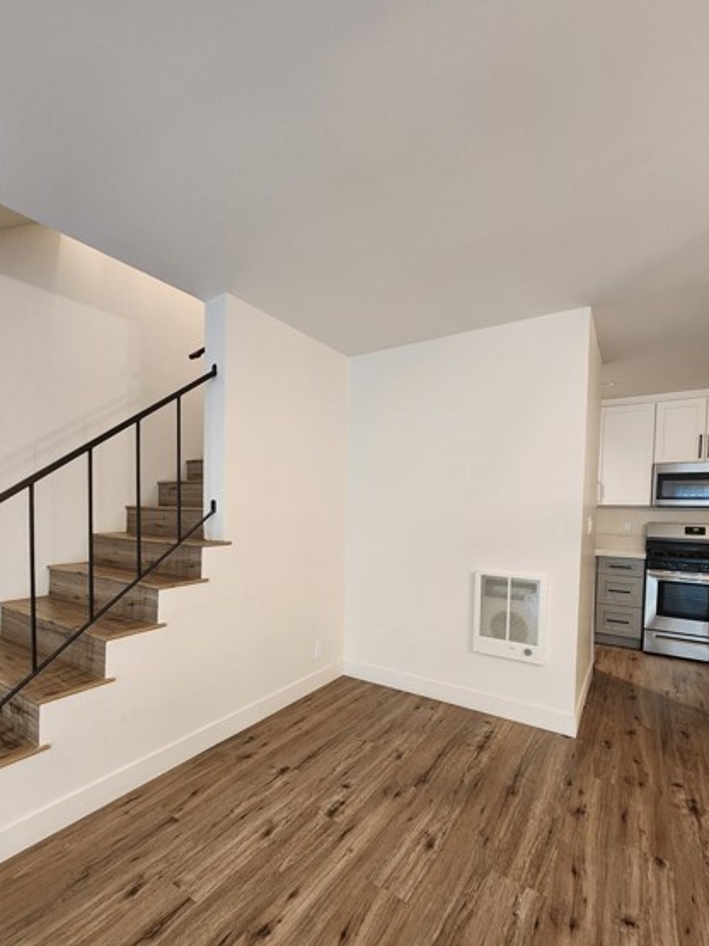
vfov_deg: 97.7
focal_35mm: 15
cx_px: 322
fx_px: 410
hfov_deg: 81.5
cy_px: 528
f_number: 2.2
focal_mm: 2.2
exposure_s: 1/40
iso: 320
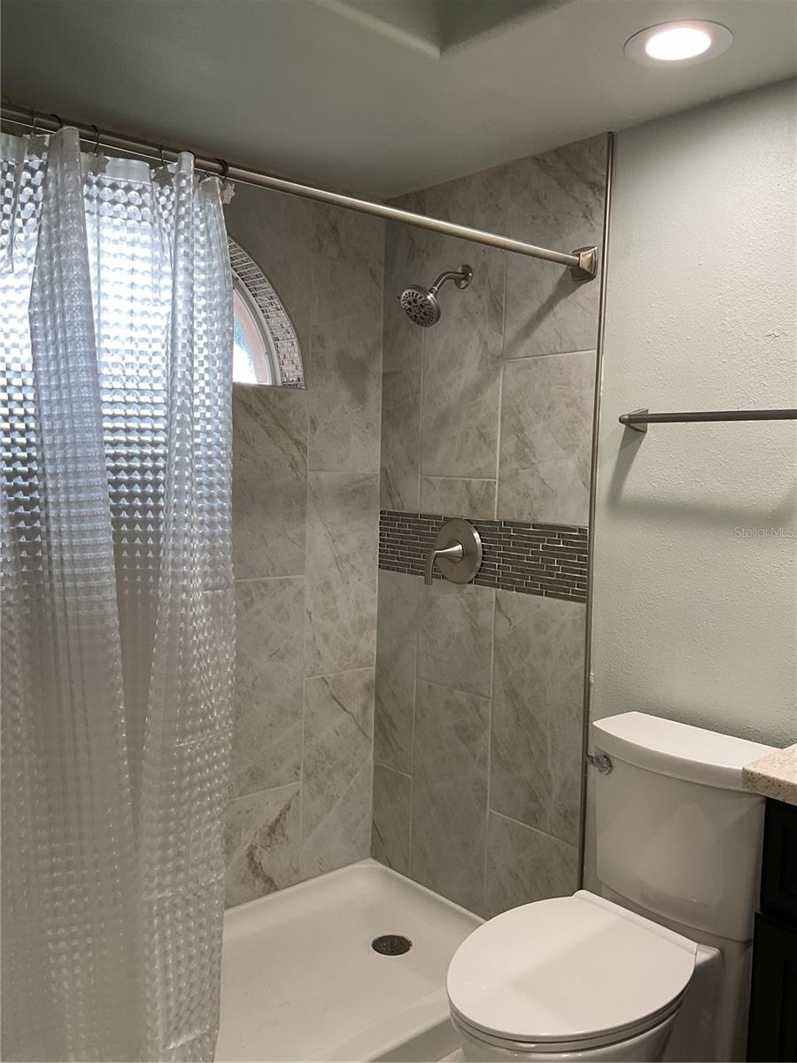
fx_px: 890
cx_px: 398
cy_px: 532
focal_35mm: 29
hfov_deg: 48.2
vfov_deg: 61.7
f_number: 1.8
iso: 40
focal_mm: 3
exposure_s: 1/60
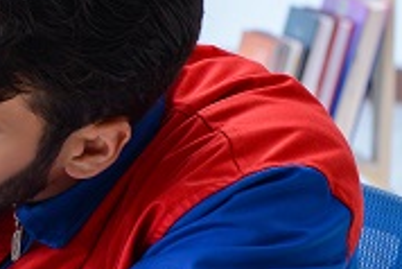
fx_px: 3431
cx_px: -151
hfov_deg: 6.6
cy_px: 167
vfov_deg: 4.5
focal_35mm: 307
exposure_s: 1/100
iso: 160
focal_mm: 70
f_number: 5.6
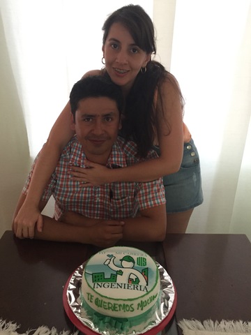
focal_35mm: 29
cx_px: 126
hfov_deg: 48.2
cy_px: 168
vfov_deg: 61.7
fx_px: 280
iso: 250
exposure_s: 1/17
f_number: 2.2
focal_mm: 4.15
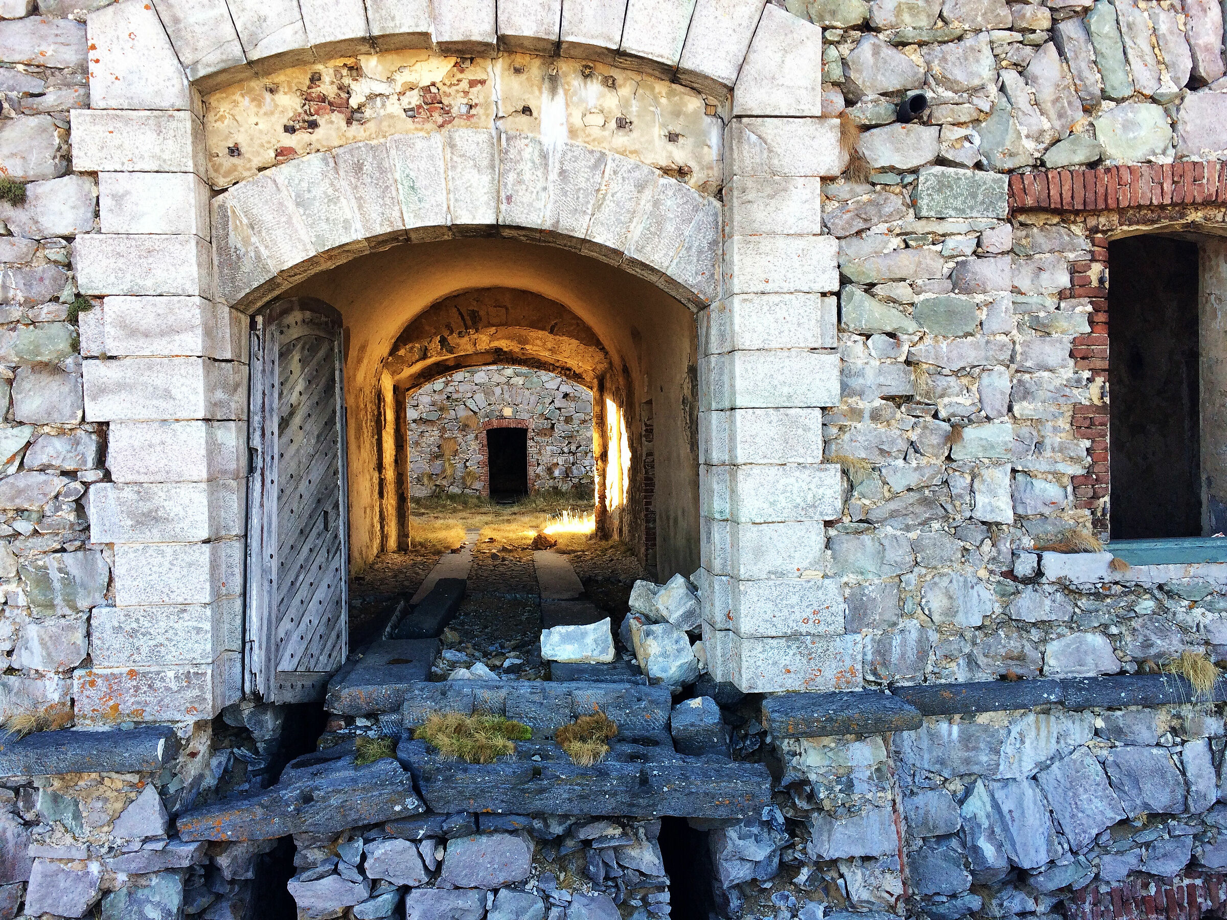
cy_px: 460
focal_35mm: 29
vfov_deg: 48.2
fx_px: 1028
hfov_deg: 61.7
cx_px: 614
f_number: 2.2
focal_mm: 4.15
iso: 32
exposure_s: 1/193
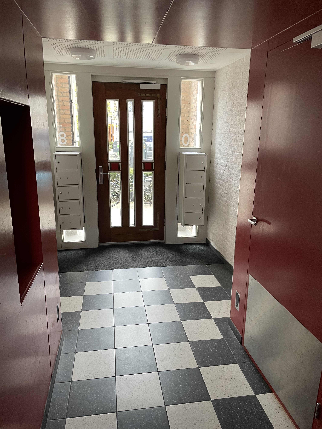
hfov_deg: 53.1
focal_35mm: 26
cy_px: 214
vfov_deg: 67.3
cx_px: 161
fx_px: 322
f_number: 1.6
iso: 250
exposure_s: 1/60
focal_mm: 4.2
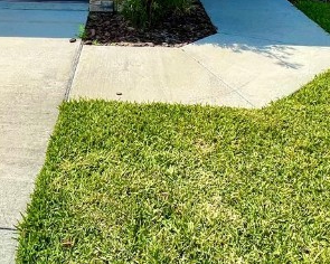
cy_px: -115
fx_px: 430
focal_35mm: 44
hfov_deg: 40.7
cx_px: 79
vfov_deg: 26.4
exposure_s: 1/847
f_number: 1.8
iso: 32
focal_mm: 1.57
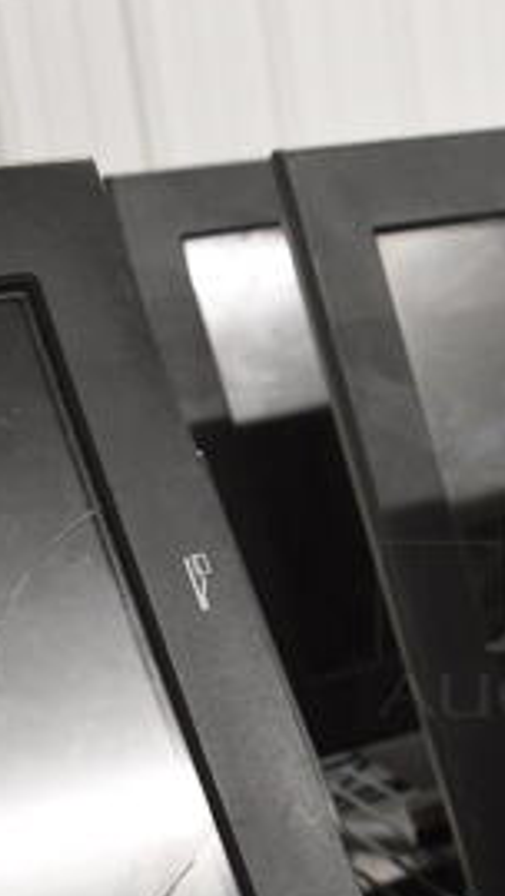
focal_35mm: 71
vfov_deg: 29.6
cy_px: 554
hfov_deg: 15.8
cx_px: 728
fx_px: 1689
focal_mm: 20
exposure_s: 1/125
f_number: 3.5
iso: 1800
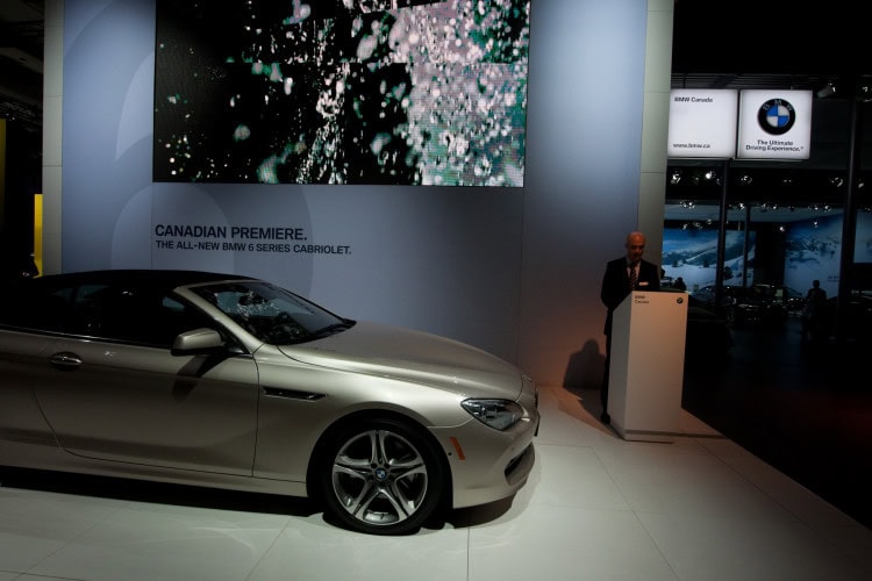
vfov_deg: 67.4
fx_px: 436
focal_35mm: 18
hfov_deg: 90.0
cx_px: 436
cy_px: 290
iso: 400
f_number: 7.1
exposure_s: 1/200
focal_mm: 12
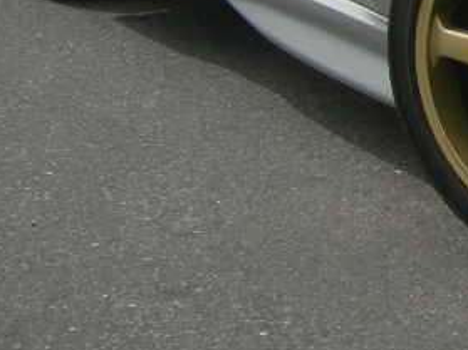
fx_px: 1784
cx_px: 837
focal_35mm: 132
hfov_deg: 13.4
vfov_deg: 10.7
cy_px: -241
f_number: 3.8
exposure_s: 1/1000
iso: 64
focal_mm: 7.5
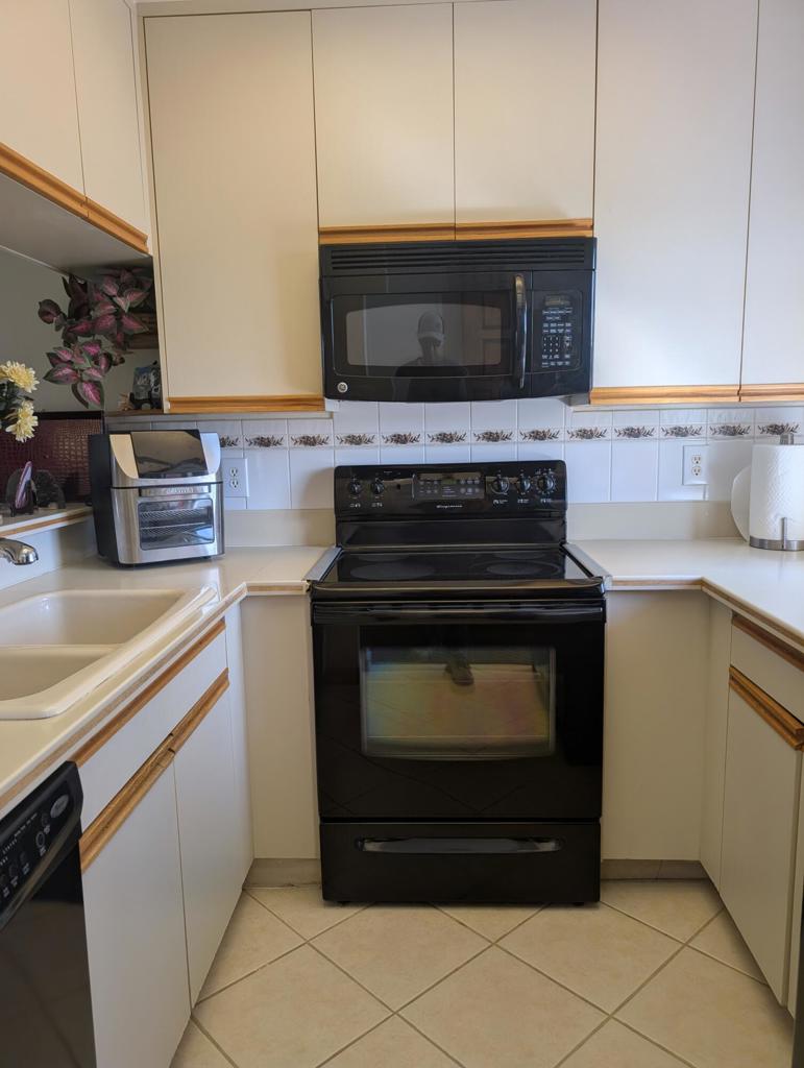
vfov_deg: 71.5
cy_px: 534
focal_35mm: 24
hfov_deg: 56.9
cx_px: 402
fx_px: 741
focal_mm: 6.9
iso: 25
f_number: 1.68
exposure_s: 1/60
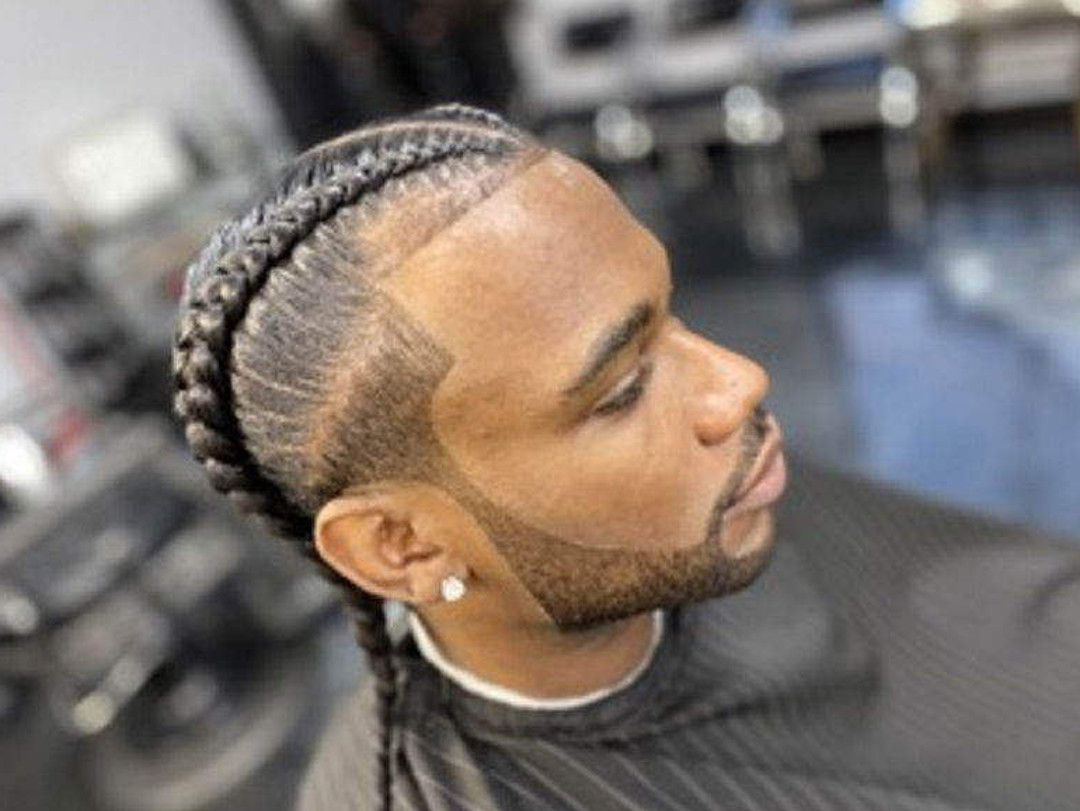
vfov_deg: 51.4
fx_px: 843
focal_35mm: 27
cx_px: 554
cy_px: 397
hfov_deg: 65.3
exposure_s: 1/60
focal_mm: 4.25
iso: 320
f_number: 1.8
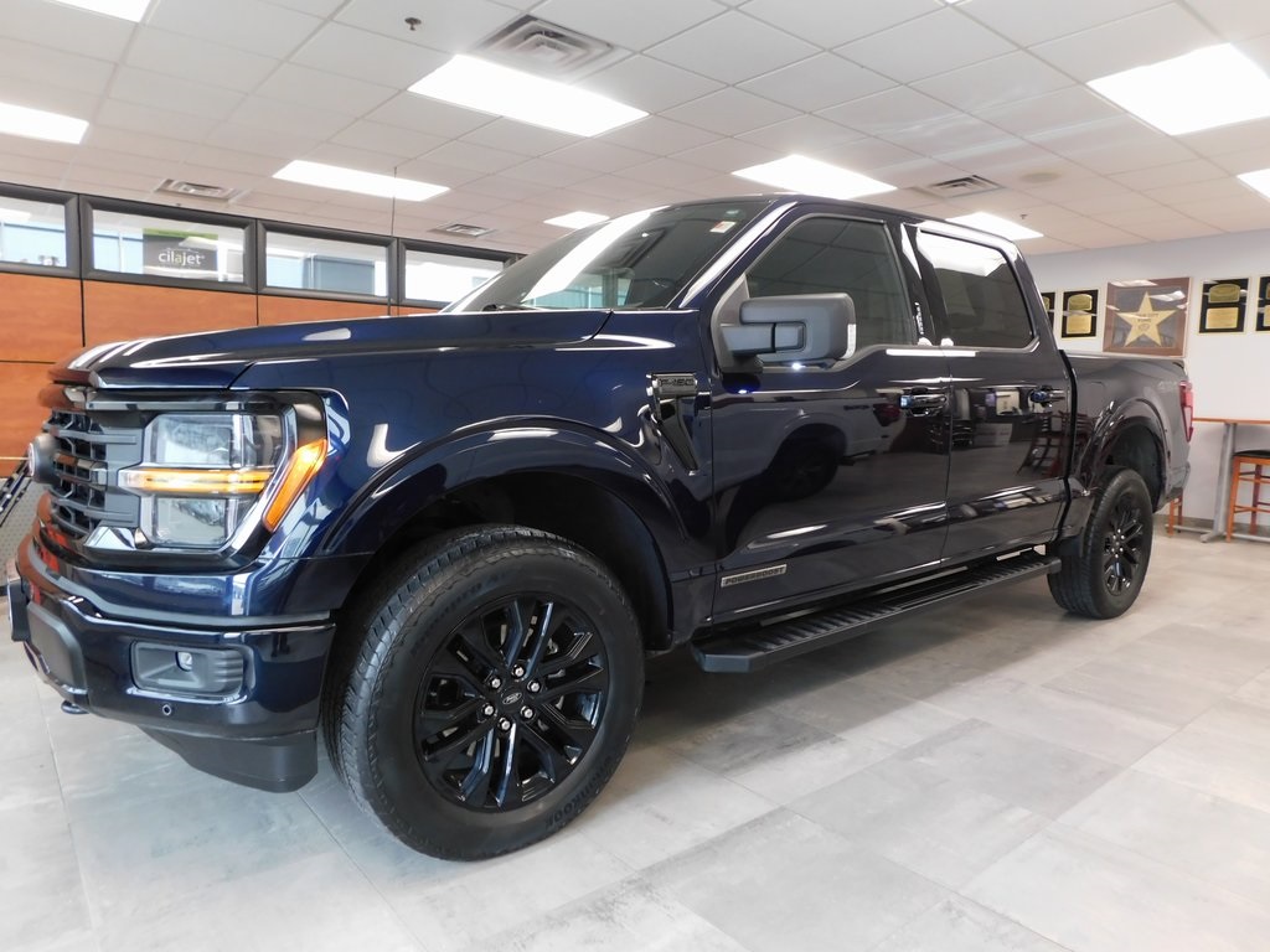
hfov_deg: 73.9
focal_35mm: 23
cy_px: 476
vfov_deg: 58.9
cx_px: 635
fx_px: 844
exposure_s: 1/20
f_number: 3
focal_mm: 4
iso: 400
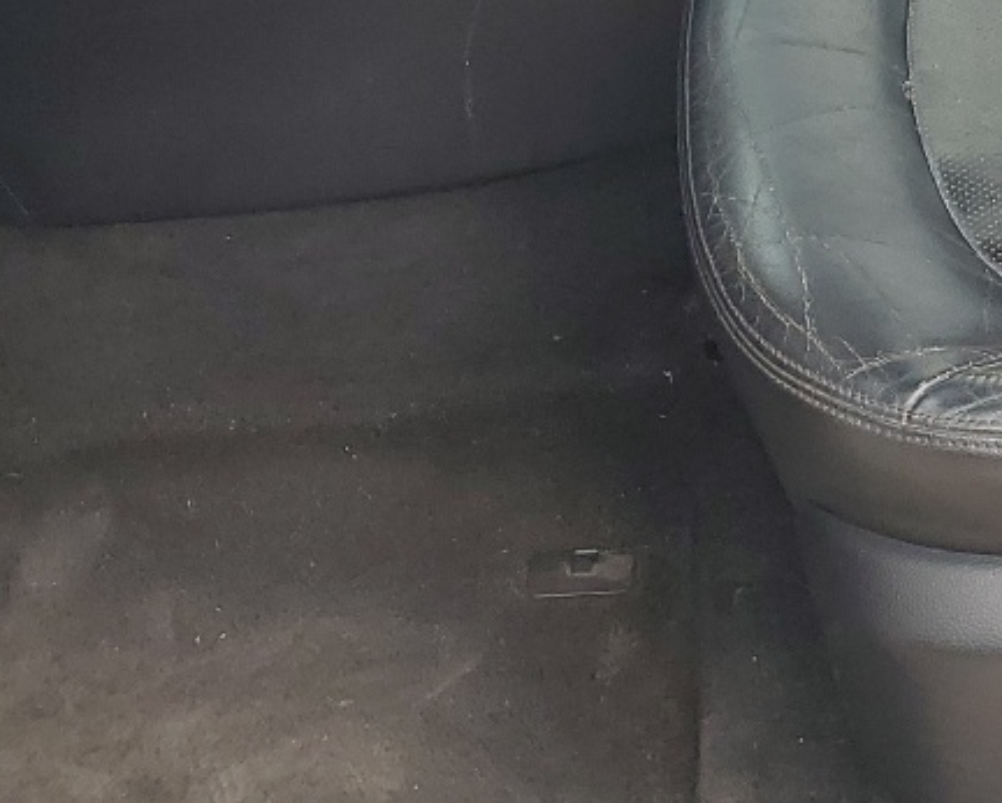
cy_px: -473
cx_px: 972
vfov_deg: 15.0
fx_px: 2789
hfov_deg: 19.8
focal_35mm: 94
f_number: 1.5
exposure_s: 1/323
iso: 50
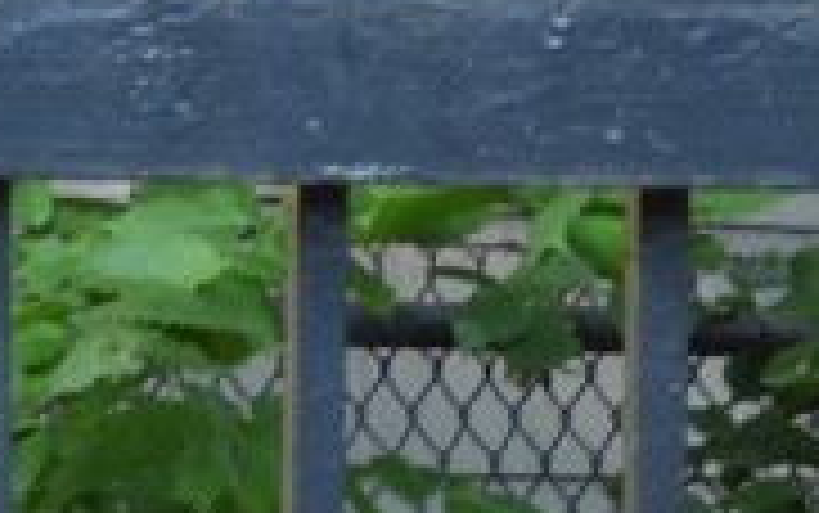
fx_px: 7482
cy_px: 288
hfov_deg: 5.9
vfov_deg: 3.9
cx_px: -1364
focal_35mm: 335
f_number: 3.8
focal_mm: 7.2
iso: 100
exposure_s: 1/30
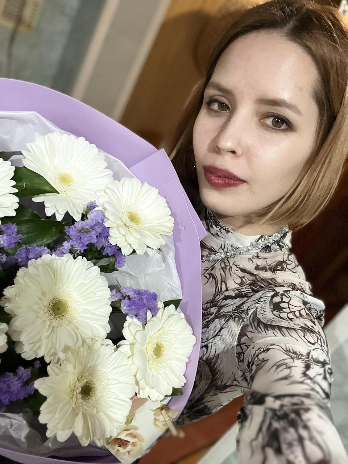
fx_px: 402
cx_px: 174
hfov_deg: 46.8
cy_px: 232
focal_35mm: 30
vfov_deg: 60.0
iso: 400
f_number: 2.2
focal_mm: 2.71
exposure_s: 1/25
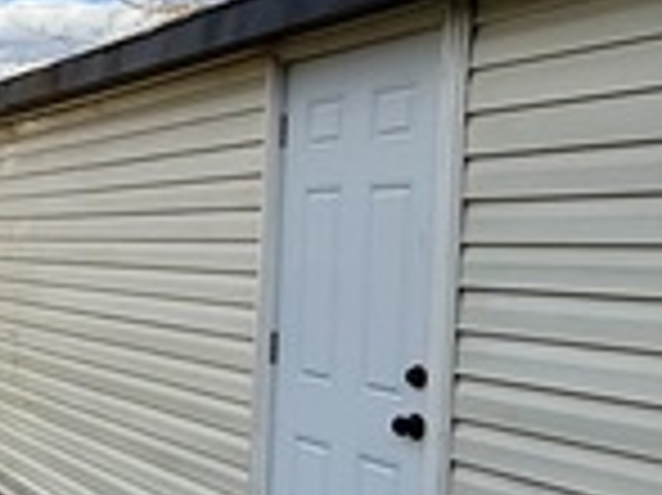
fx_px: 1166
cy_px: 248
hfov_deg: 24.3
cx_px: -347
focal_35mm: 61
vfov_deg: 24.0
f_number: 2.2
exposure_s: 1/2092
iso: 50
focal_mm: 2.22
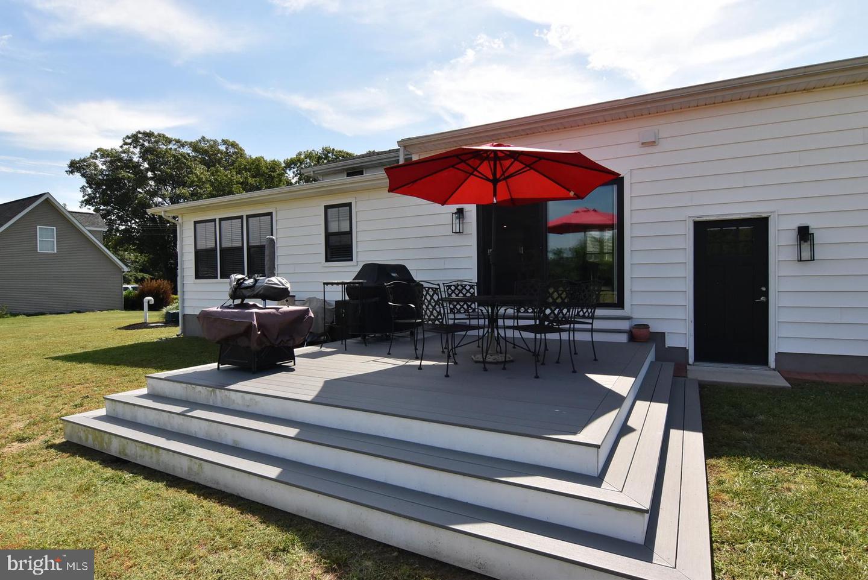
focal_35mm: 18
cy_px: 290
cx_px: 434
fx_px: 434
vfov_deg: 67.5
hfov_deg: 90.0
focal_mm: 12
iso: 800
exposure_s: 1/800
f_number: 14
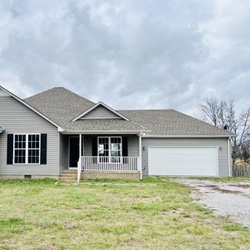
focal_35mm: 36
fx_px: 294
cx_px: 77
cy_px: 134
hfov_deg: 45.1
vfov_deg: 46.0
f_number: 1.5
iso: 50
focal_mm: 5.7
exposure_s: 1/2404
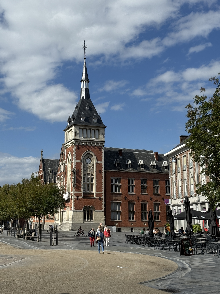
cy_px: 147
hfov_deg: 30.3
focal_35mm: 48
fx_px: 407
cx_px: 110
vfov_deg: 39.7
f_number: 1.78
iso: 64
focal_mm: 6.76
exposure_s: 1/8772
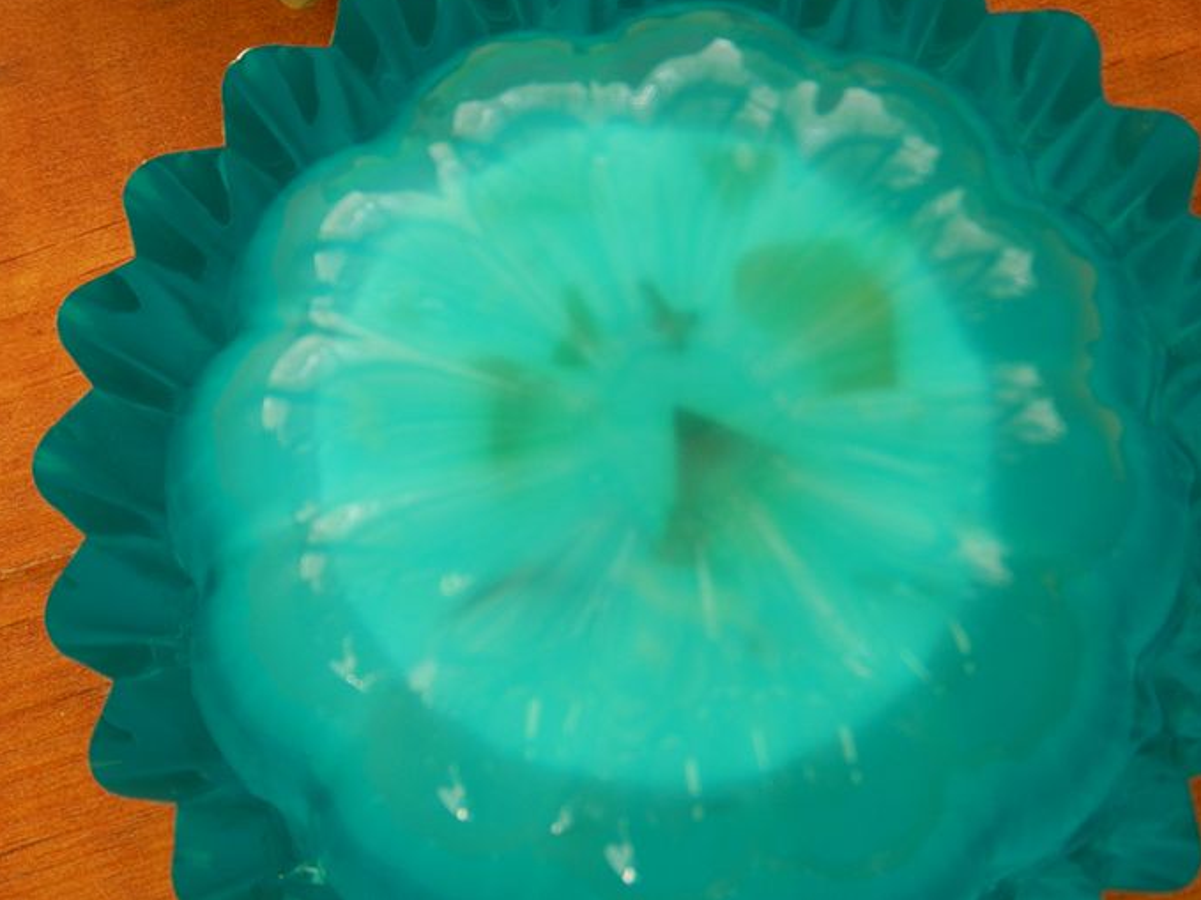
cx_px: 585
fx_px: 4648
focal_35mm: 134
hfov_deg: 14.7
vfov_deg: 11.1
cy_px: 438
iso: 160
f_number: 5
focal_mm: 23.1
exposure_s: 1/40
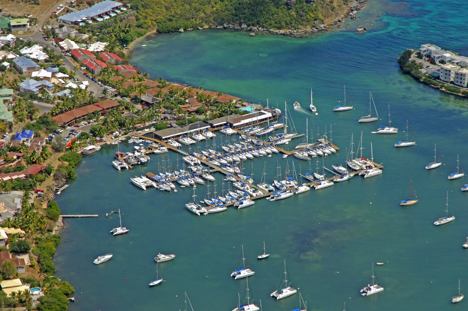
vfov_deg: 9.1
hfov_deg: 13.7
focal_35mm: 150
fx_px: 1948
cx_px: 234
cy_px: 156
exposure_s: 1/1250
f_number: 7.6
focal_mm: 100
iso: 400
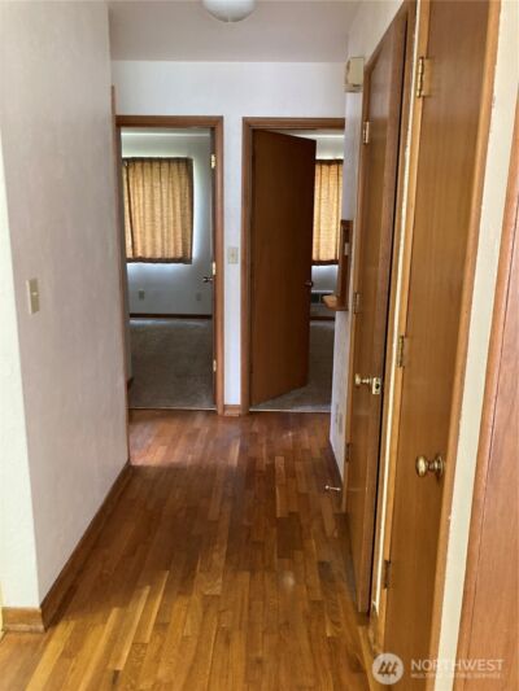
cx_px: 260
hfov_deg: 49.8
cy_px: 346
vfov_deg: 63.4
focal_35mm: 28
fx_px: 560
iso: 320
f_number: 1.8
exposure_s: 1/40
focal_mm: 3.99
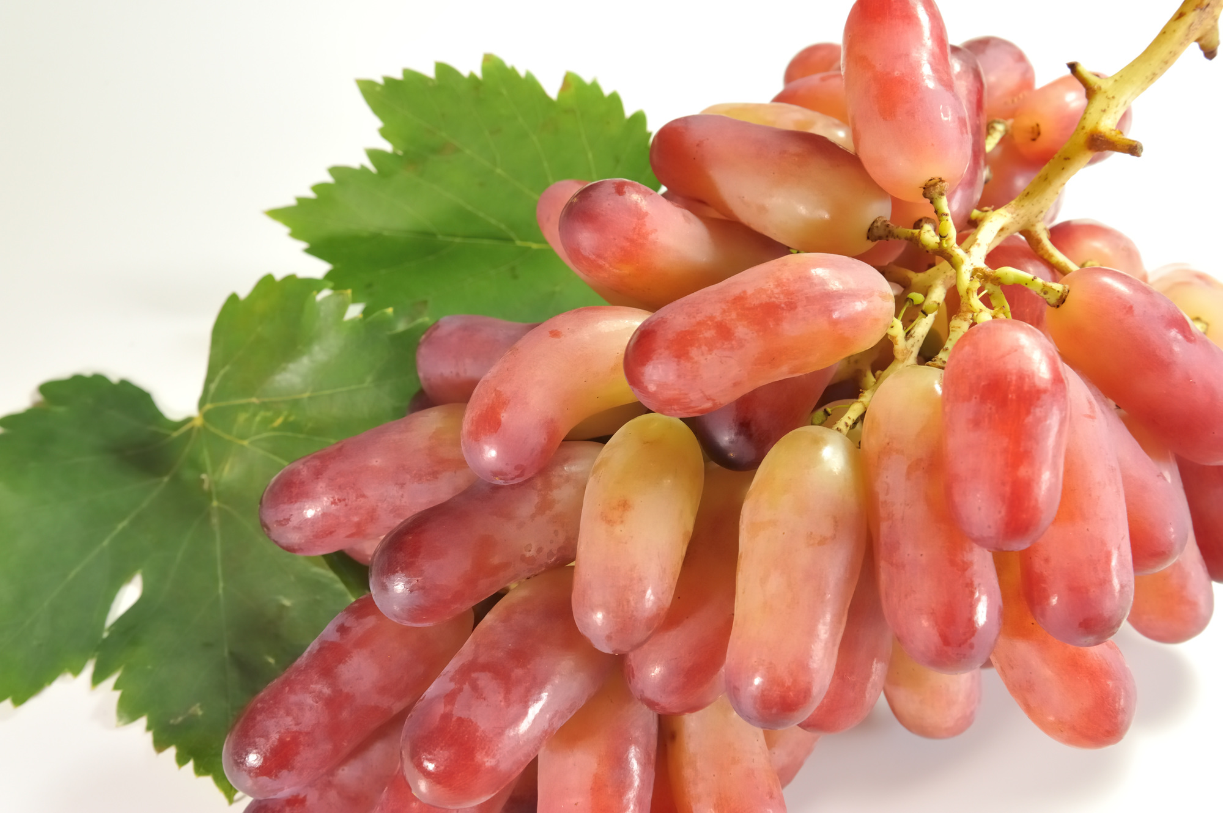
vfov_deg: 20.0
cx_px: 612
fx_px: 2308
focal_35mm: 68
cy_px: 406
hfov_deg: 29.7
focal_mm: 68
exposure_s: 1/4
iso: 200
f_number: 13
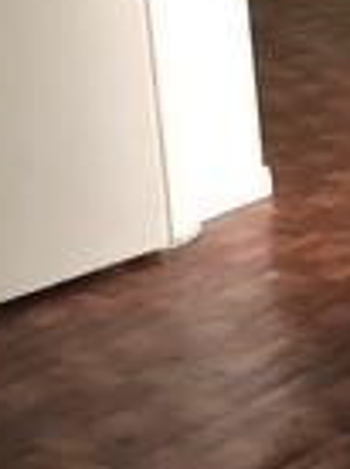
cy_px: 58
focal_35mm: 130
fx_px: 1758
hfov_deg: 10.6
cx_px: 659
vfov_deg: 15.0
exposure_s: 1/15
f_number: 1.8
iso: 64
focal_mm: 3.99
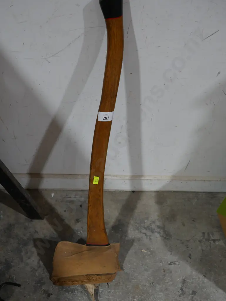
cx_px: 113
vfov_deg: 35.5
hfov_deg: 27.1
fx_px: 470
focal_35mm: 54
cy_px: 150
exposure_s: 1/60
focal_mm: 27
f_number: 5.3
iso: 800
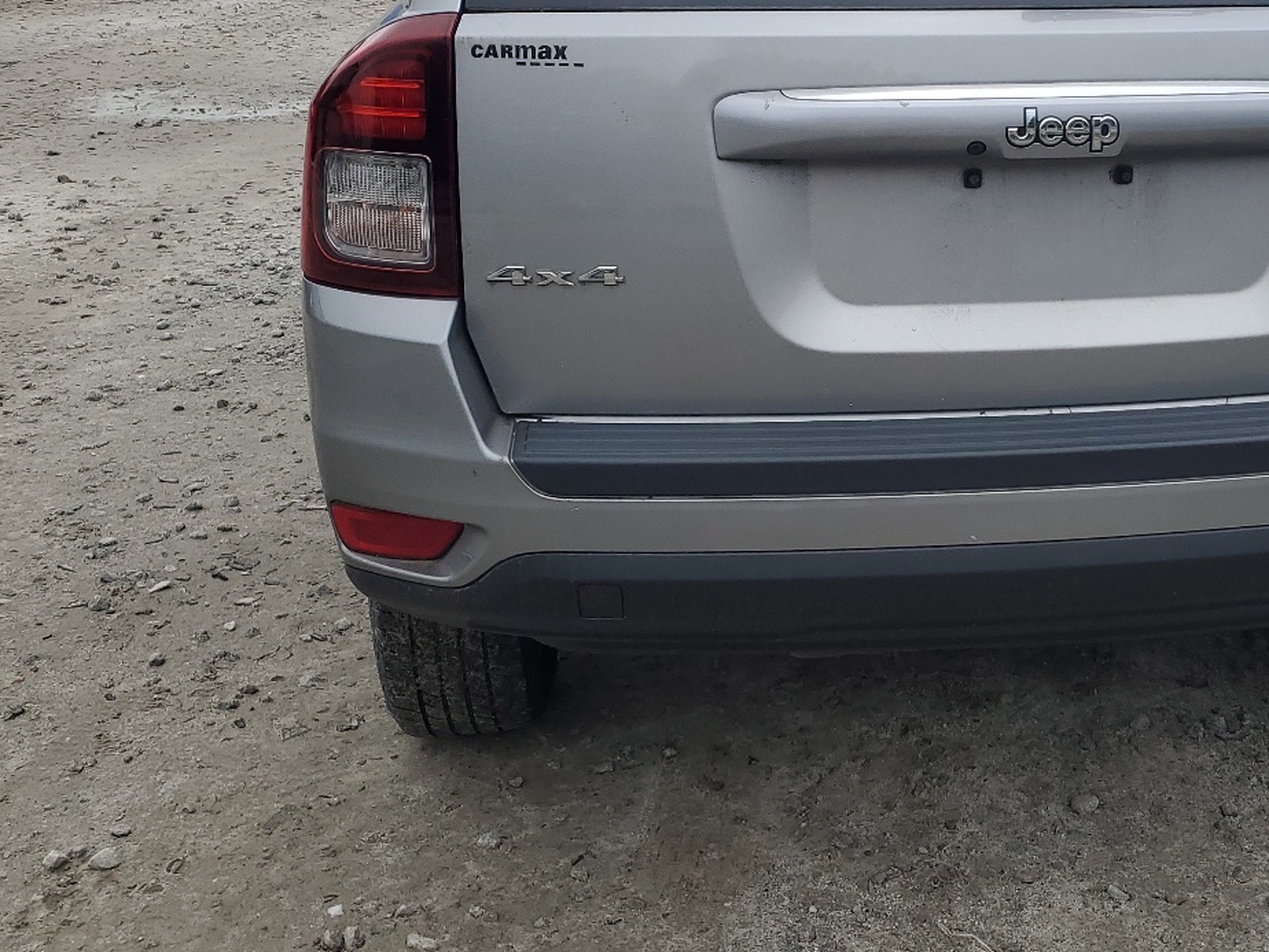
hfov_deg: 40.5
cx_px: 994
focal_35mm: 45
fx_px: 1650
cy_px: 304
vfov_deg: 31.9
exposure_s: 1/909
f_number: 1.5
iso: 50
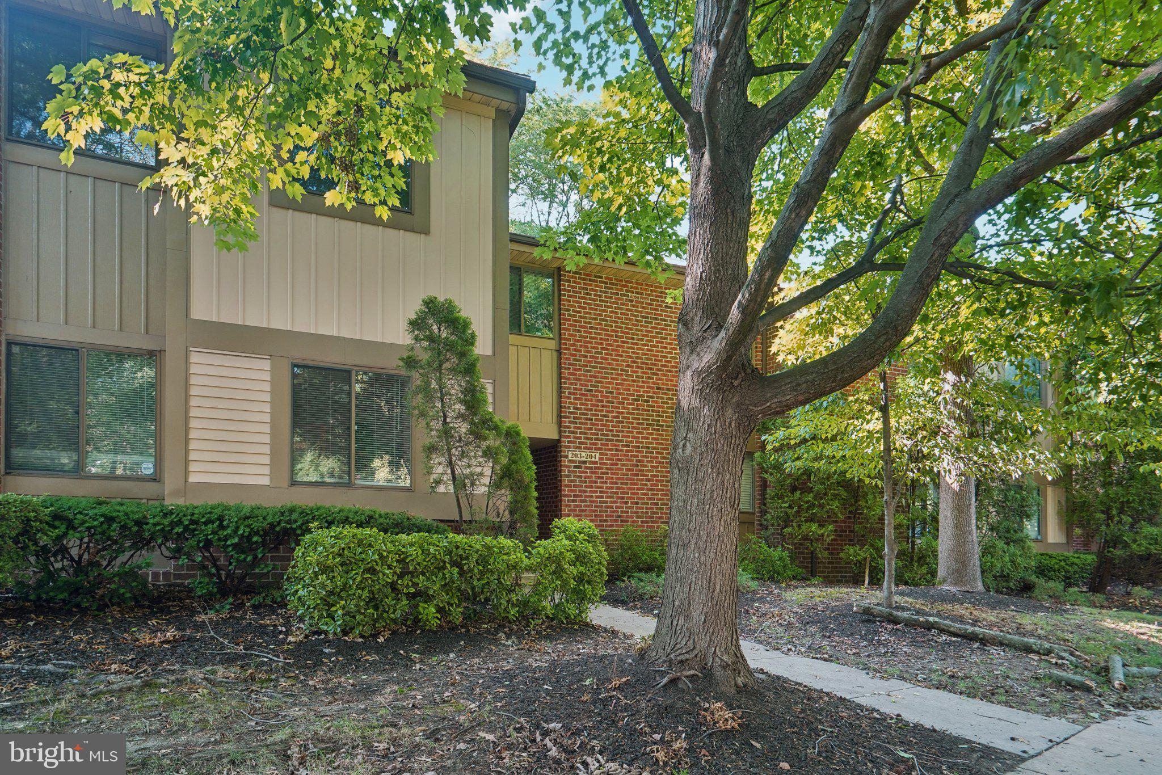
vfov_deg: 61.9
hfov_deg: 84.0
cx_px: 581
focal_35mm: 20
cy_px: 388
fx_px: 646
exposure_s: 1/6
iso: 400
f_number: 8
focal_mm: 20
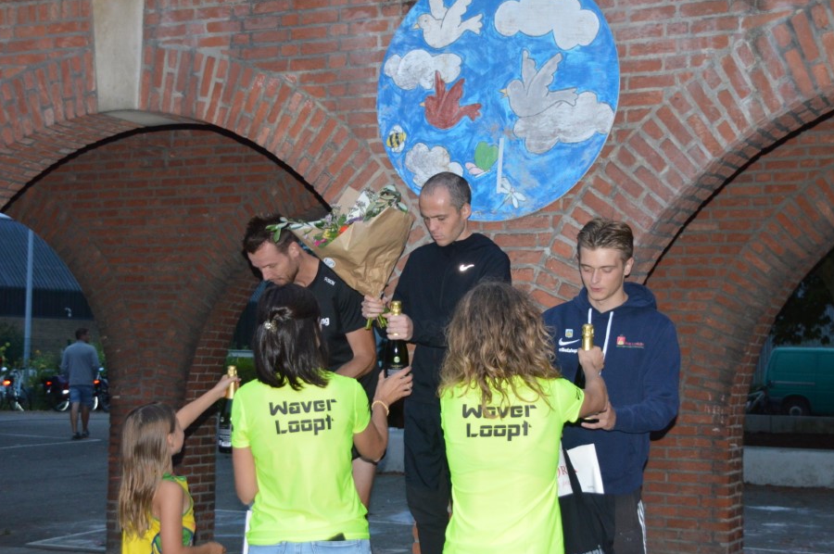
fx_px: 1481
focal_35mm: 64
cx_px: 437
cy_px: 305
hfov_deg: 31.4
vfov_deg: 21.2
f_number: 4
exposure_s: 1/60
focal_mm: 32
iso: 1000
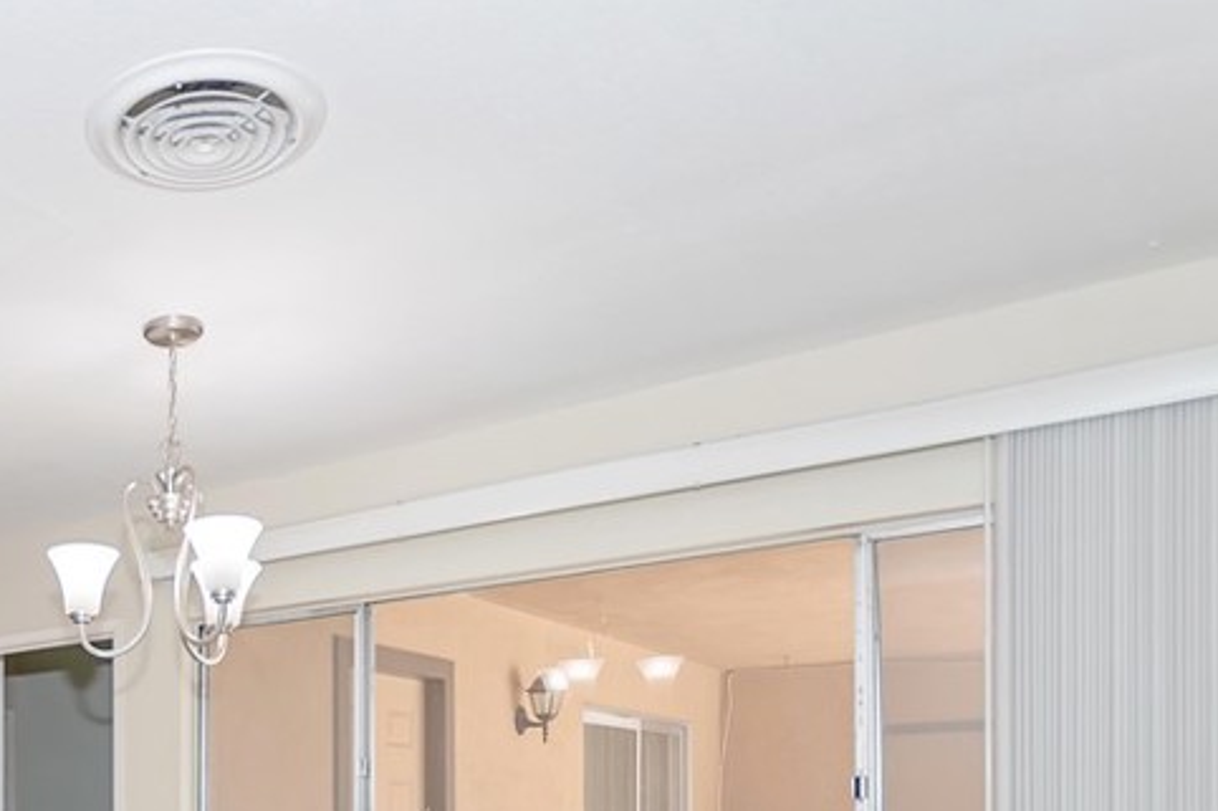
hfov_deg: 48.0
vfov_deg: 35.4
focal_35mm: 34
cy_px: 800
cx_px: 53
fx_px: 1150
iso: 100
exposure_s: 1/100
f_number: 3.5
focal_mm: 11
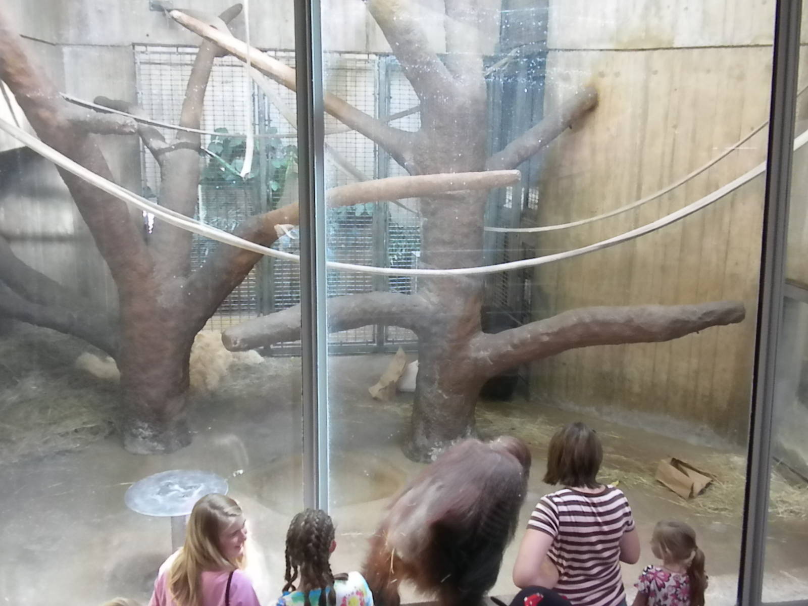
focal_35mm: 37
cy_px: 303
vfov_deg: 38.7
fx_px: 864
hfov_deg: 50.1
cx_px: 404
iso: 640
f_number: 3.5
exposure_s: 1/57
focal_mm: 6.6
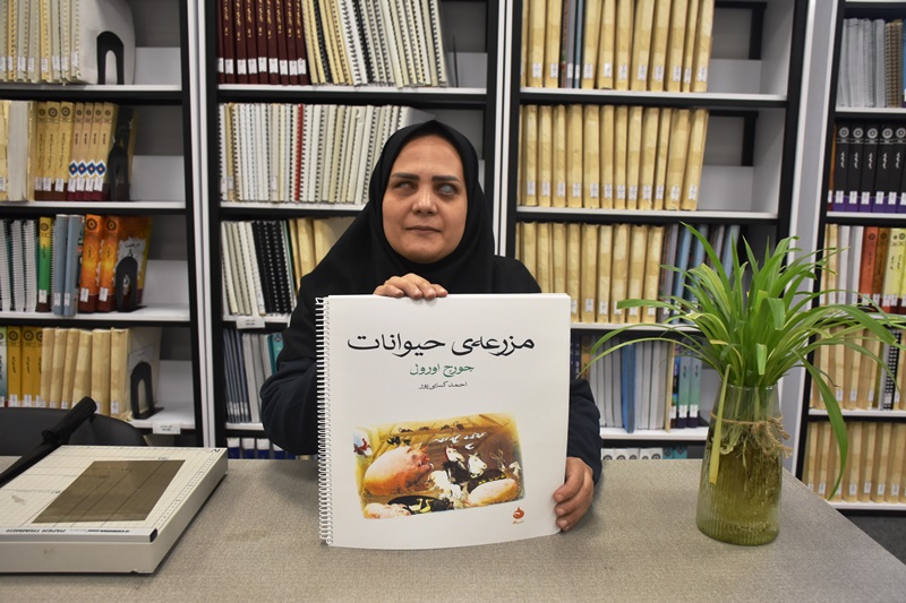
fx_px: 830
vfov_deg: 40.0
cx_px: 453
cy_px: 302
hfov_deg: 57.2
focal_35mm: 33
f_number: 5
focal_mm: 22
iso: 800
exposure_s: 1/100
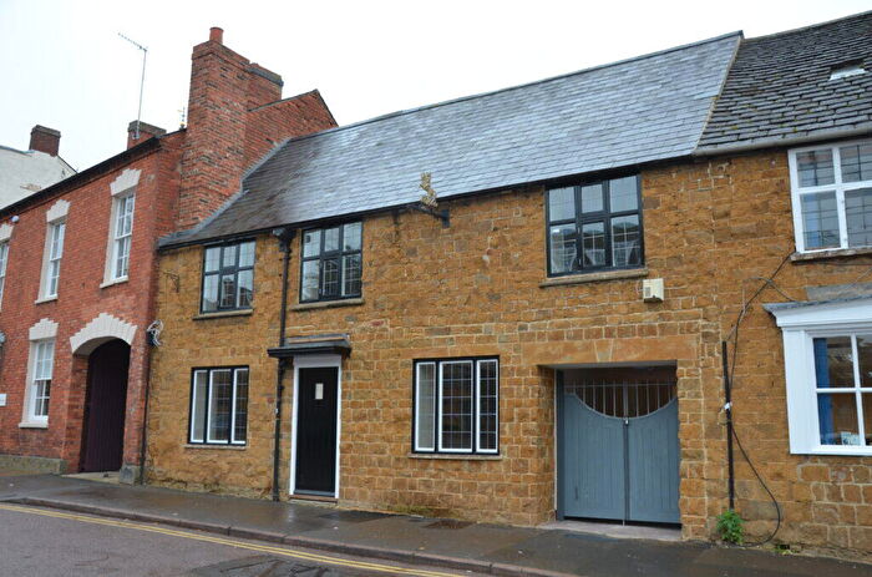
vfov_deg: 41.5
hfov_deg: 59.6
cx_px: 436
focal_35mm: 32
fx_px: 761
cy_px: 288
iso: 200
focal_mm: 21
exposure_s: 1/125
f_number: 5.6
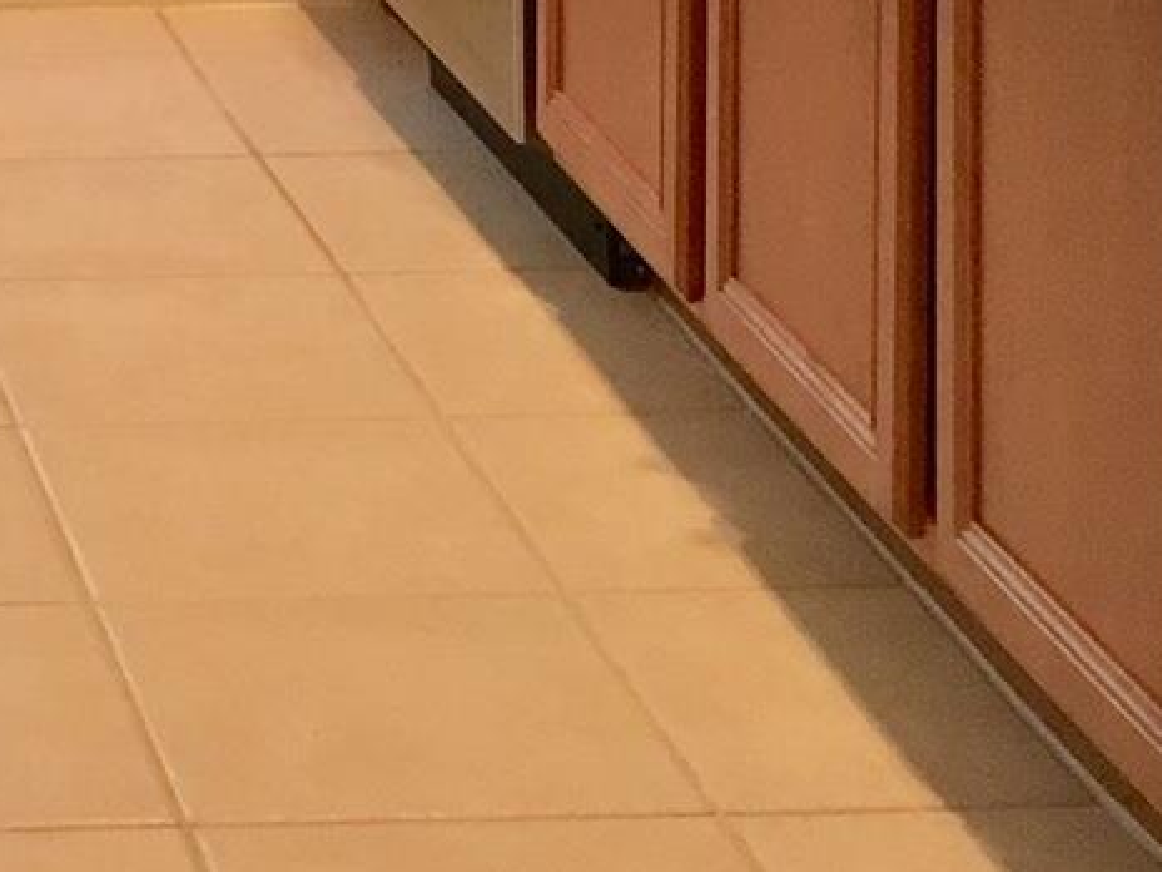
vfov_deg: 10.6
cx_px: -376
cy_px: -952
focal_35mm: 126
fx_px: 4230
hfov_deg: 14.9
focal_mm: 4.15
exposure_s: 1/15
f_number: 2.2
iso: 50
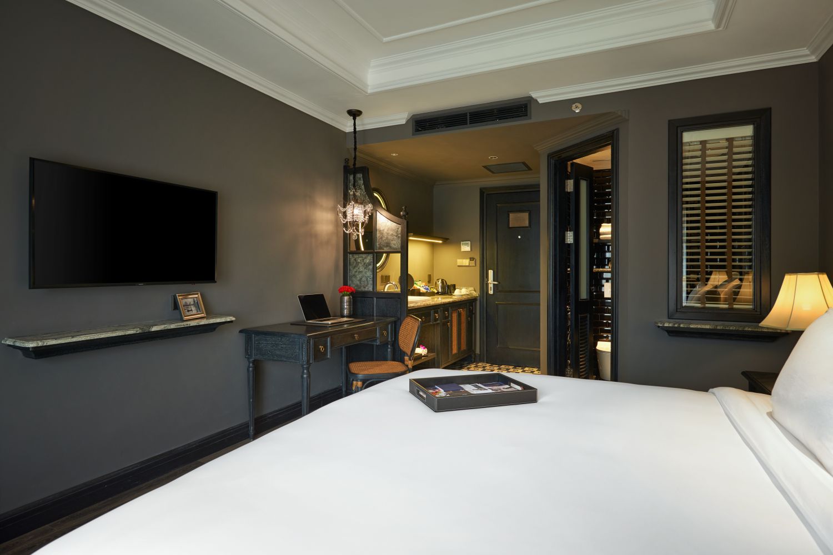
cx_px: 416
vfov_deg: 61.9
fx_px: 463
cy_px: 278
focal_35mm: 20
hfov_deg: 84.0
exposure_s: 1/8
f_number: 6.3
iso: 500
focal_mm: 20
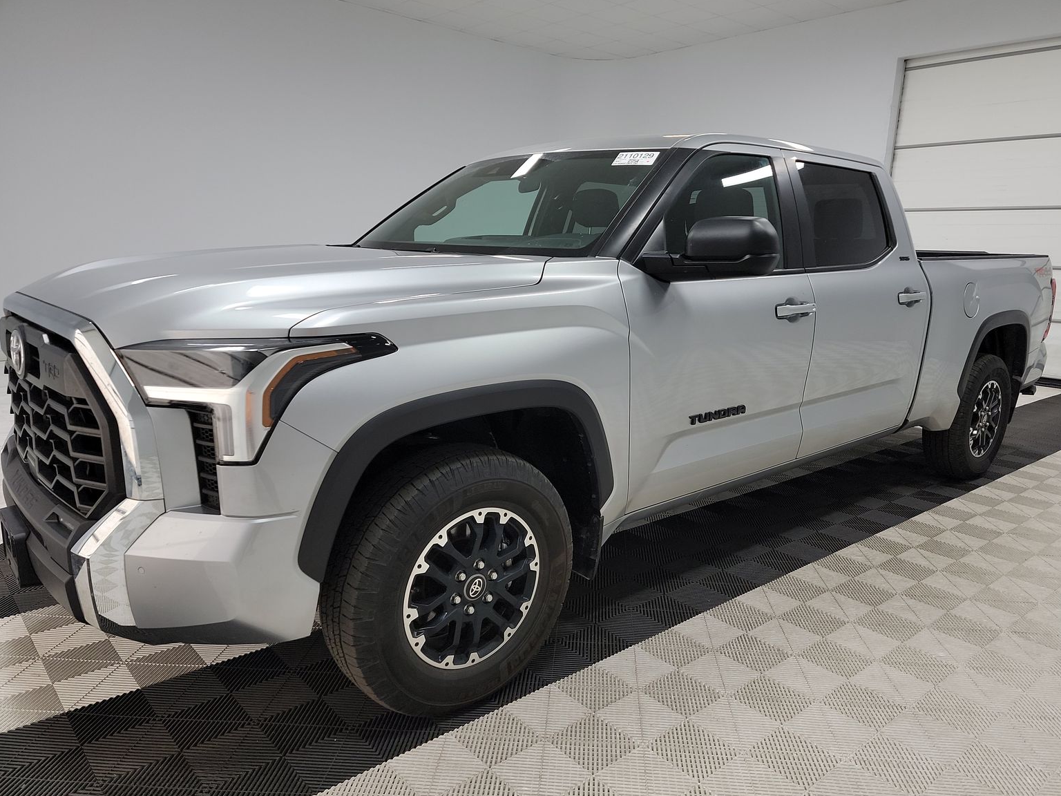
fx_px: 766
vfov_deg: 54.9
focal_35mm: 25
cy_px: 411
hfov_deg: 69.4
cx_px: 539
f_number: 1.8
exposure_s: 1/119
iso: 76
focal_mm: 6.7
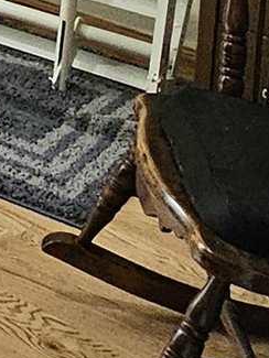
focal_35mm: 123
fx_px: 1274
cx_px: -402
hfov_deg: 10.3
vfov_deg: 13.8
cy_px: -341
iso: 400
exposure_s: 1/60.2
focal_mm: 2.2
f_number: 2.2
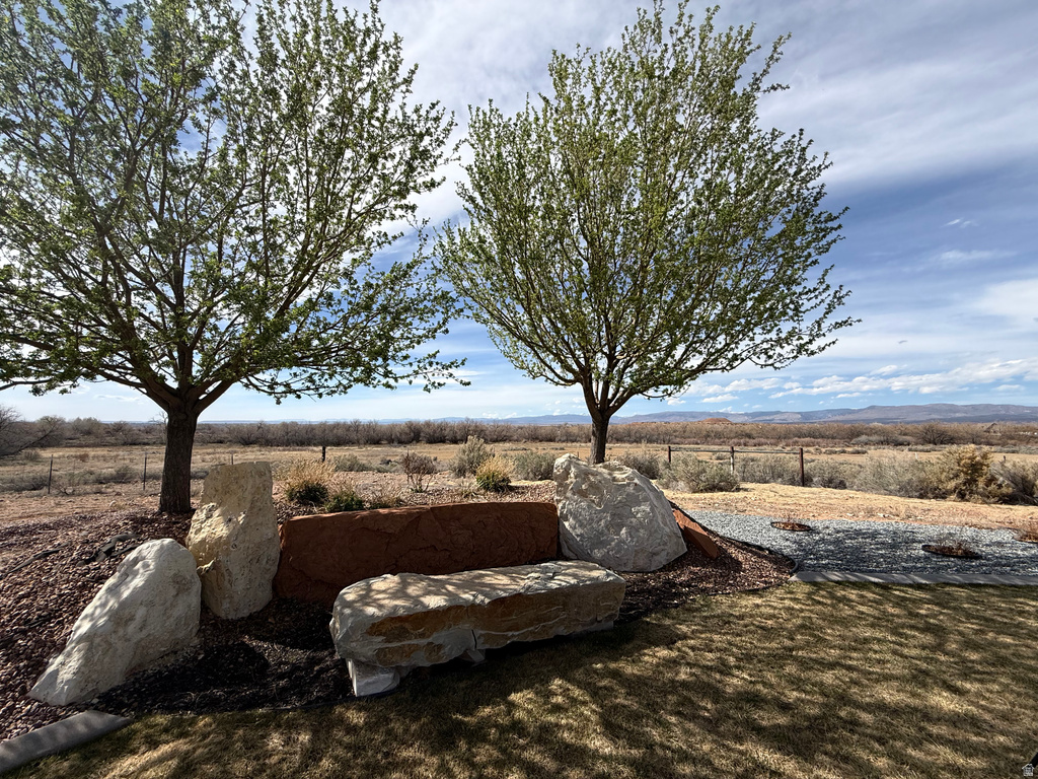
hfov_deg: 102.1
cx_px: 519
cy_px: 390
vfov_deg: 85.7
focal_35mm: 14
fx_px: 420
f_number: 2.2
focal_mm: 2.22
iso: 50
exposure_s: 1/2410
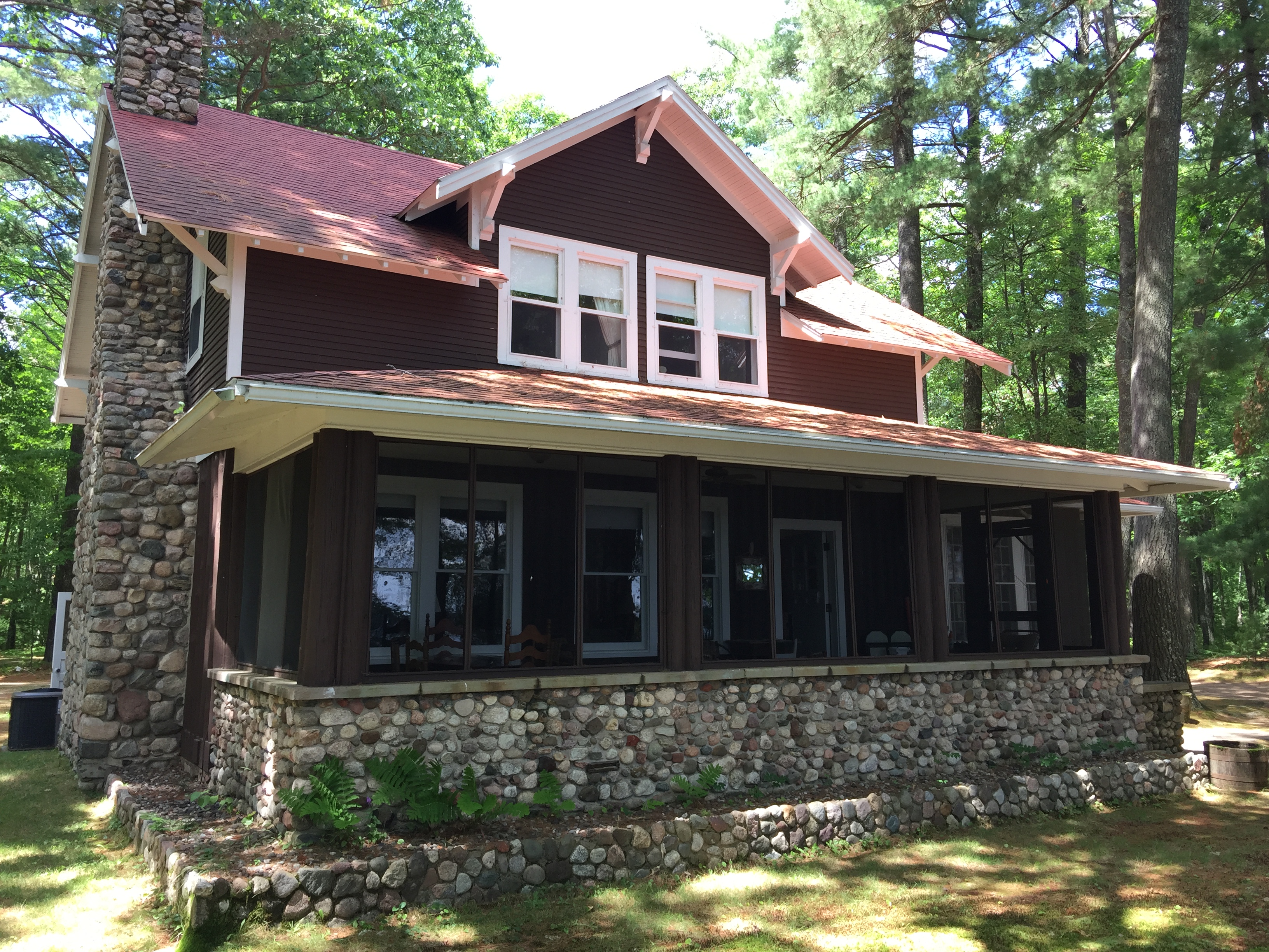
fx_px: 1063
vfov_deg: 48.2
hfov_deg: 61.7
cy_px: 476
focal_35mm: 29
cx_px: 634
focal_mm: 4.15
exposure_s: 1/120
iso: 32
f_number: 2.2
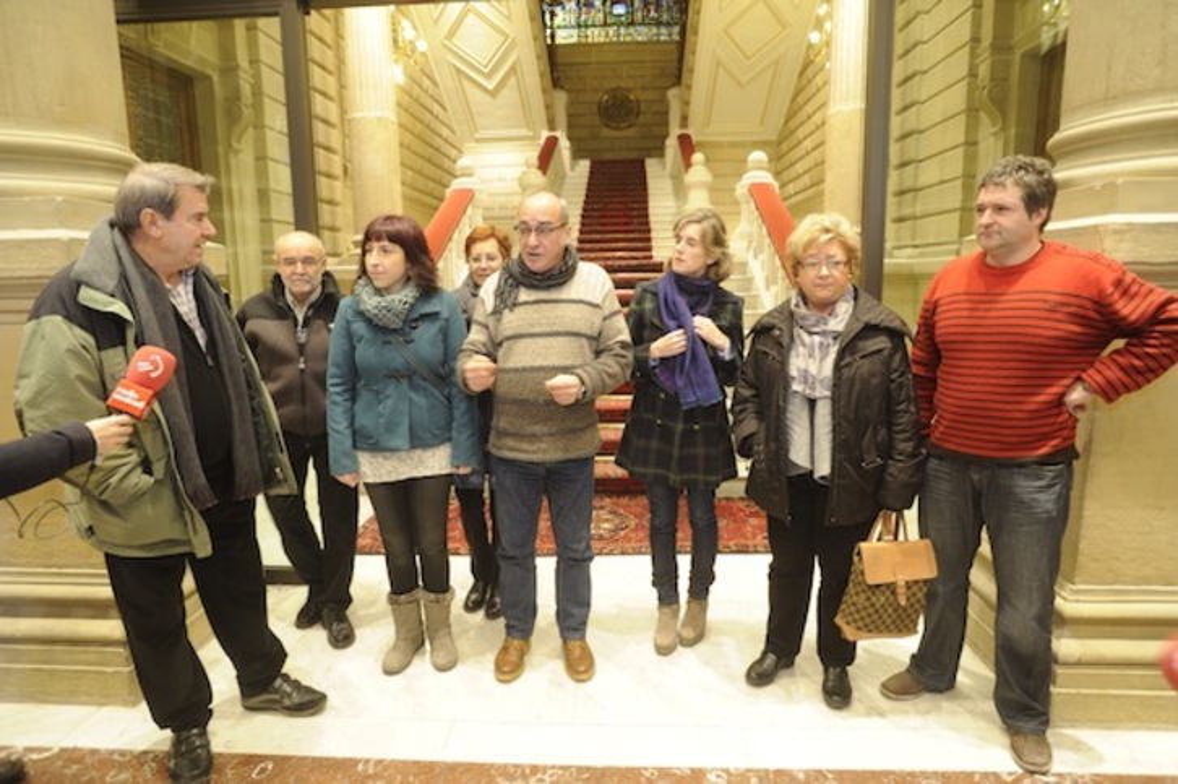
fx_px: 654
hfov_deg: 84.0
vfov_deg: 61.9
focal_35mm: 20
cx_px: 589
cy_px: 392
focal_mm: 20
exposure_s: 1/40
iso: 1600
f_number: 4
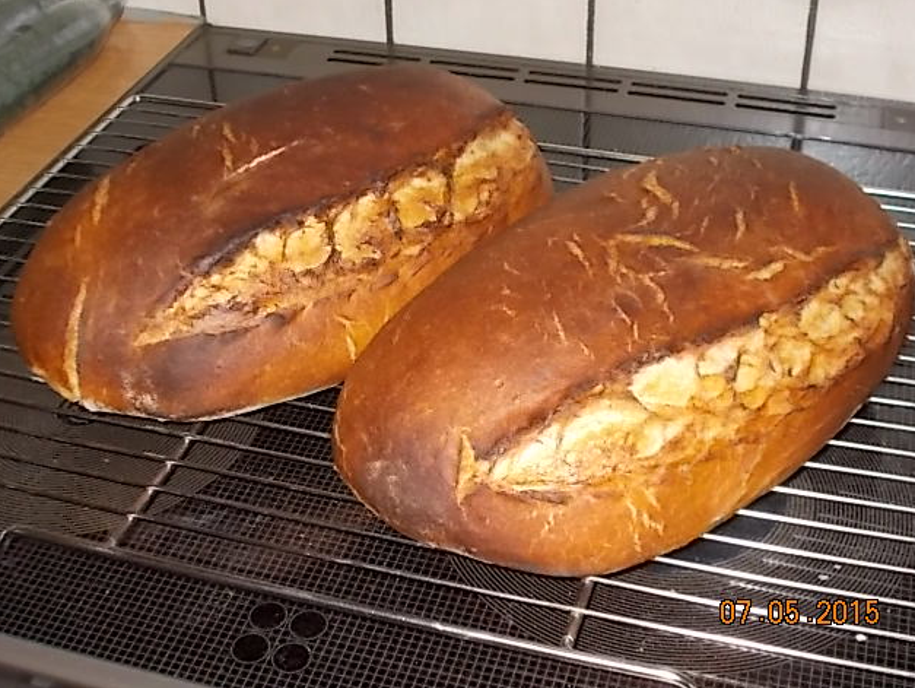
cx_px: 460
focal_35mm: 51
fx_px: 1349
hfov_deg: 37.5
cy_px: 345
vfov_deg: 28.6
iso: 200
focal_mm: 9
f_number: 4.5
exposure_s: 1/30
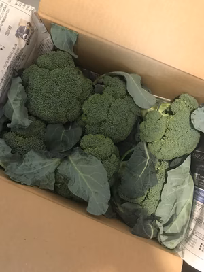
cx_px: 102
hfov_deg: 49.7
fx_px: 220
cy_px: 136
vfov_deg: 63.4
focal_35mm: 28
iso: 100
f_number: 1.8
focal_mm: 3.99
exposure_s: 1/7
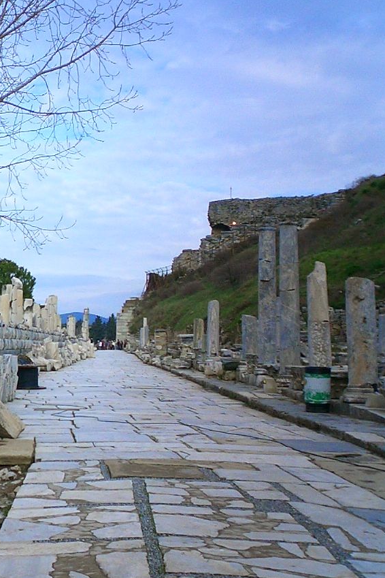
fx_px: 930
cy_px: 312
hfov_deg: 22.2
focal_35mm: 58
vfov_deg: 34.5
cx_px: -32
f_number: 3.5
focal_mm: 5.6
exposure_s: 1/1000
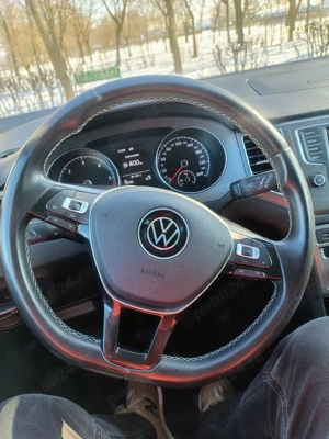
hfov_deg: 54.9
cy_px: 220
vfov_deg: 69.4
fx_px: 317
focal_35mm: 25
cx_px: 164
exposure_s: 1/100
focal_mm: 4.71
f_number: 1.7
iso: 231
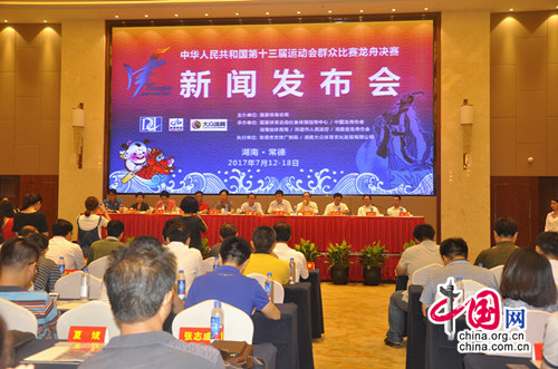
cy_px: 184
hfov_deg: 49.6
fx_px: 603
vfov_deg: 34.1
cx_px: 279
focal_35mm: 39
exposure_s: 1/60
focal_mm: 26
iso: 800
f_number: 4
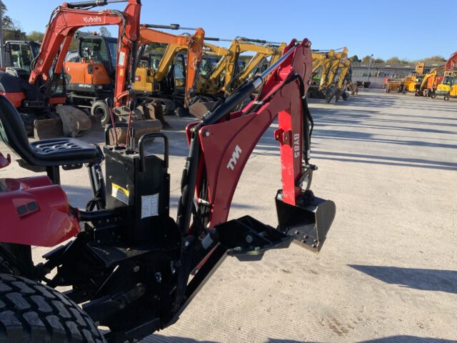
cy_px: 172
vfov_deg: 48.2
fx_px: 383
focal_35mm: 29
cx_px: 228
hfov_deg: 61.7
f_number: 1.8
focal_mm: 3
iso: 16
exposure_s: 1/759
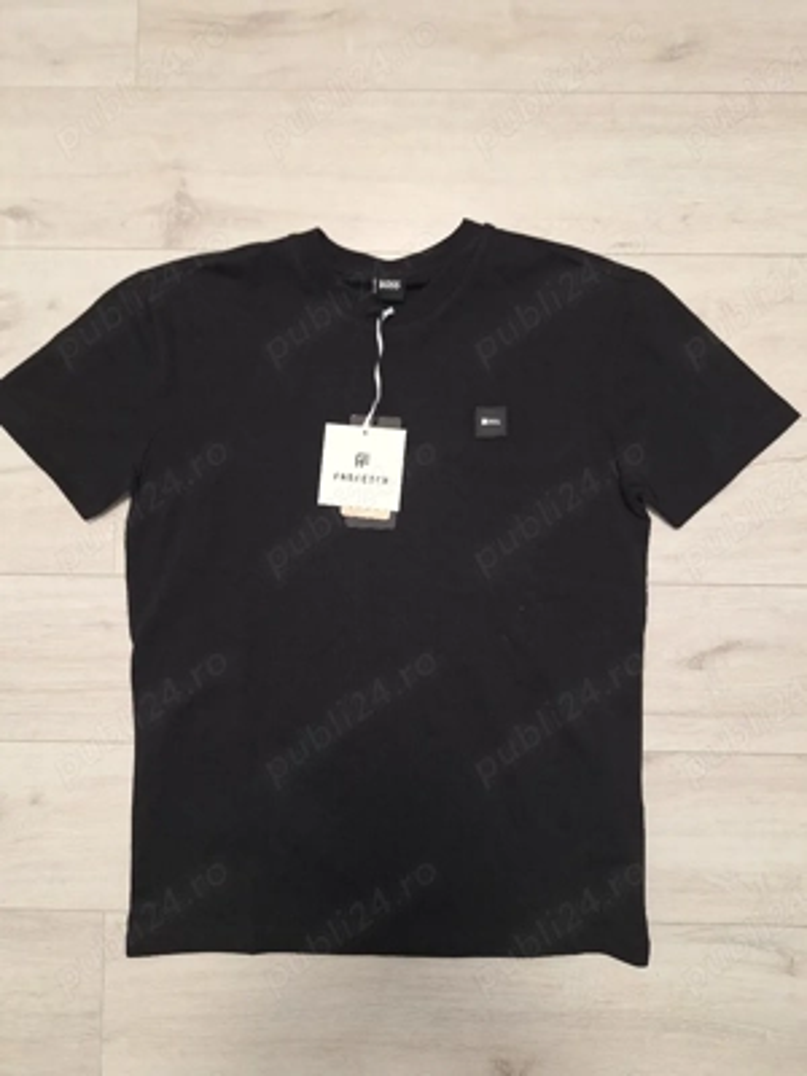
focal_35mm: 23
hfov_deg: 58.9
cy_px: 538
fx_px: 715
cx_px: 404
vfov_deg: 73.9
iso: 200
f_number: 1.8
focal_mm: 5.54
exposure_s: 1/33
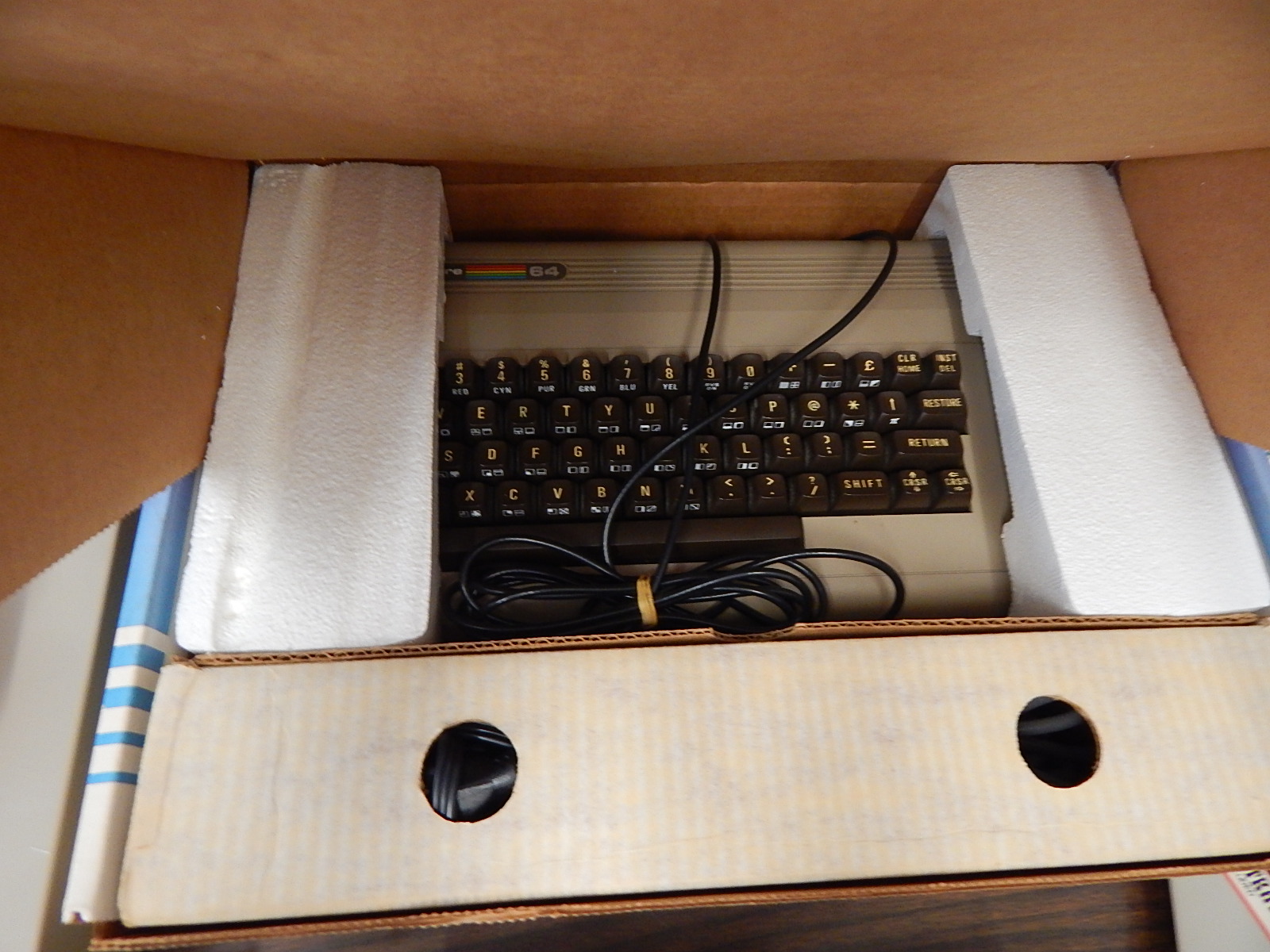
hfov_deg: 76.4
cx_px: 635
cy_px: 476
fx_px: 807
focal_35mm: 22
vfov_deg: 61.1
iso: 400
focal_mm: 4
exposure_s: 1/25
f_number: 3
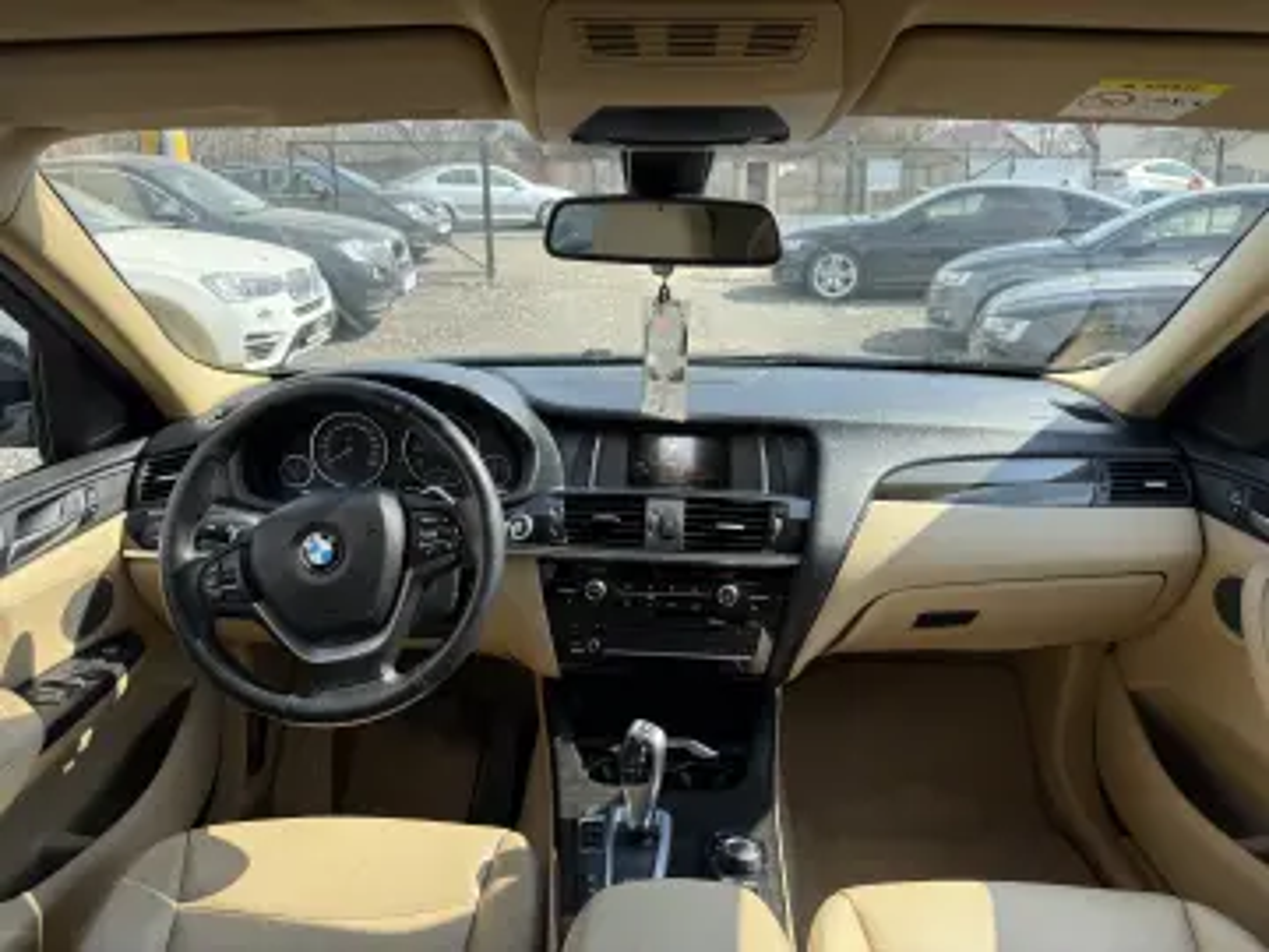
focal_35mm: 24
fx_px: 880
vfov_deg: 56.8
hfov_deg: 71.6
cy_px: 476
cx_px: 634
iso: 80
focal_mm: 6.76
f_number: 1.78
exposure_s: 1/943
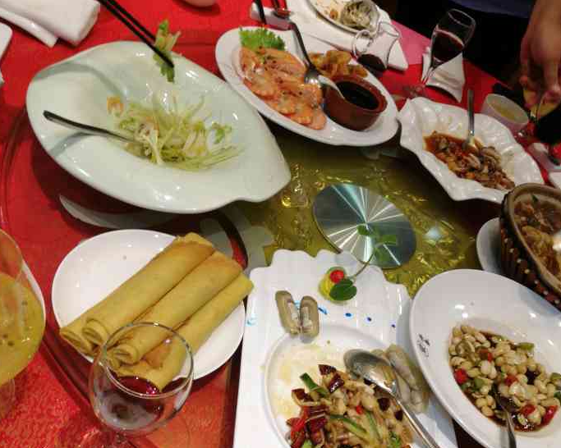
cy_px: 302
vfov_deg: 40.6
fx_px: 598
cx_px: 276
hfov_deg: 50.3
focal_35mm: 36
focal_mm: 3.84
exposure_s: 1/33.3
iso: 125
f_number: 2.2
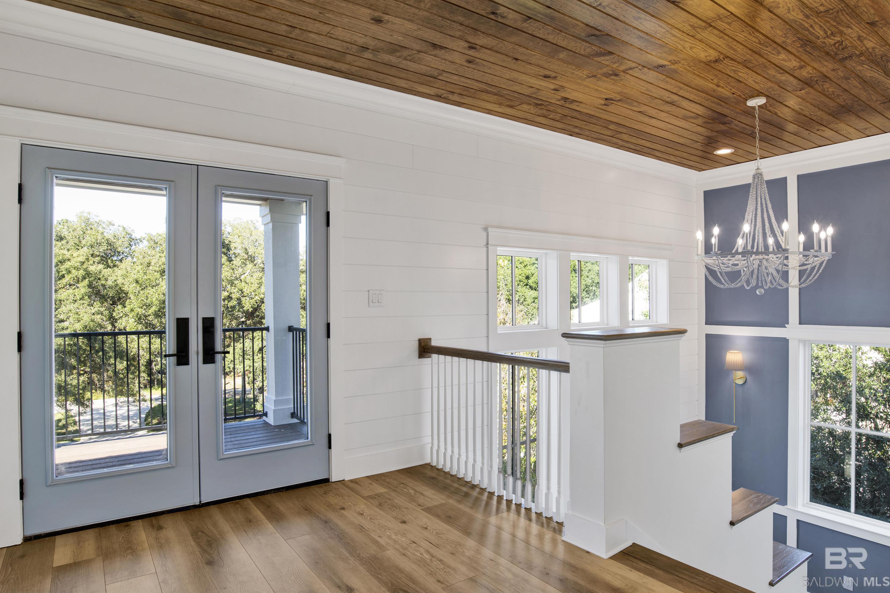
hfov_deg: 84.0
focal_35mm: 20
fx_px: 494
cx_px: 454
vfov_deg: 61.9
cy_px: 300
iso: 200
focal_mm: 19
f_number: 11
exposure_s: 1/13
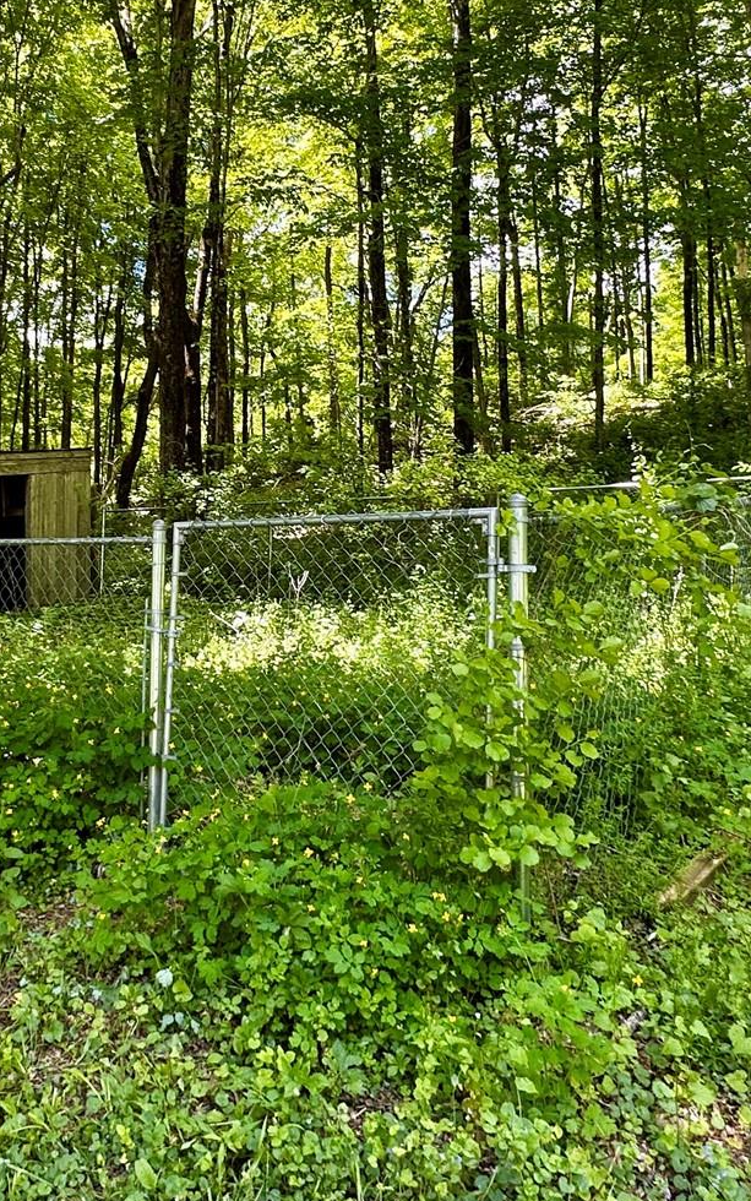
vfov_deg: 60.9
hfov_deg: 39.5
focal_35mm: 31
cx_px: 184
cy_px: 501
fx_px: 1015
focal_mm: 2.22
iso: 50
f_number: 2.2
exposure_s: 1/99
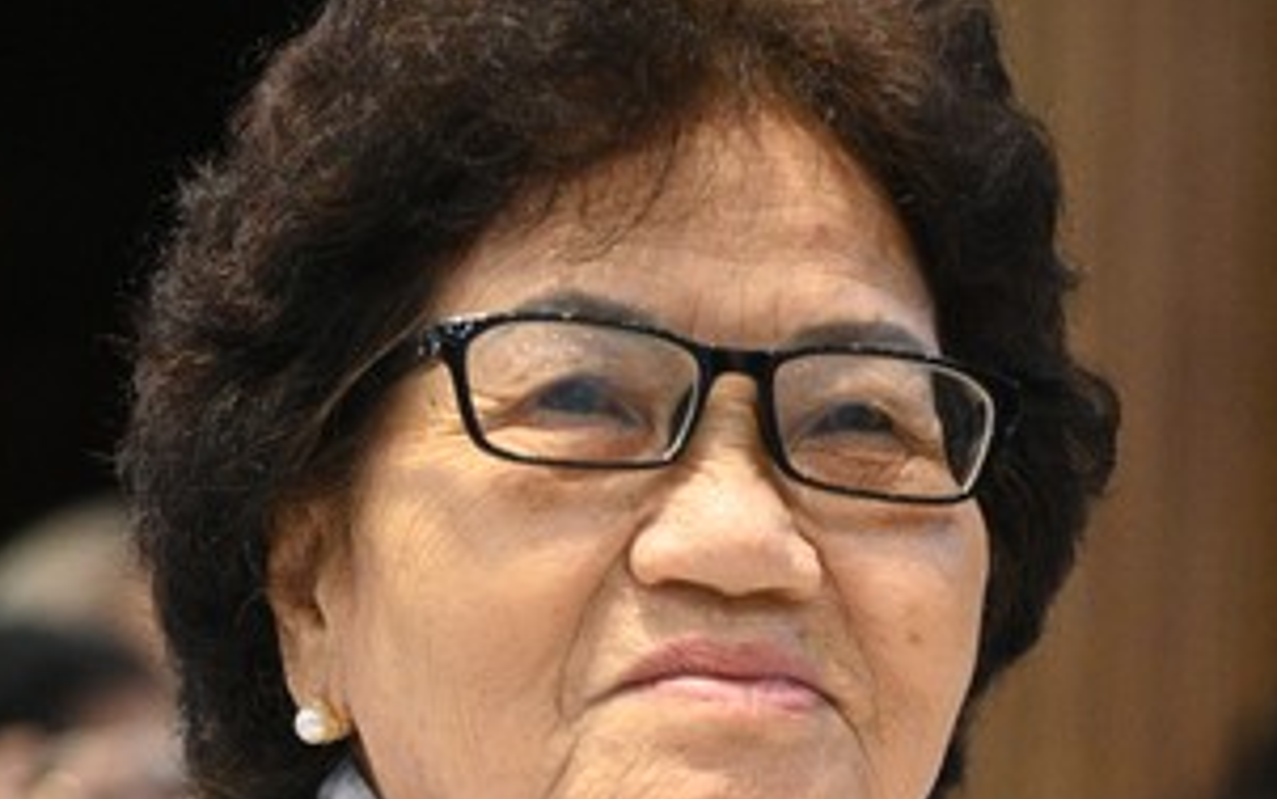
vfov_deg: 5.7
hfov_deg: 9.1
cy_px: 964
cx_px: 655
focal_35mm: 230
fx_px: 8008
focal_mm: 105
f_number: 4
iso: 10000
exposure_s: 1/400
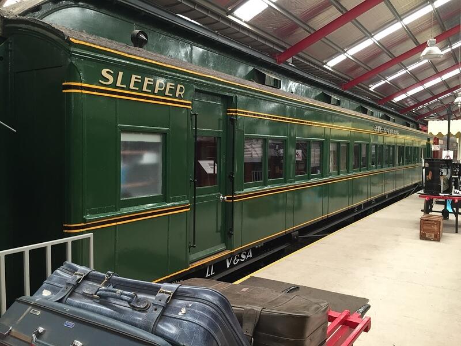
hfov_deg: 61.7
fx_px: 386
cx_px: 230
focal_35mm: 29
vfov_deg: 48.2
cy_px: 173
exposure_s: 1/30
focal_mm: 4.15
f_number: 2.2
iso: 80
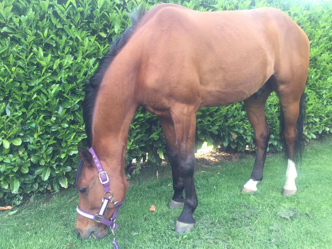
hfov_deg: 61.7
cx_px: 166
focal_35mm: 29
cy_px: 124
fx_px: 278
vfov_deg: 48.2
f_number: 2.2
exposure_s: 1/50
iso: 32
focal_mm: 4.15
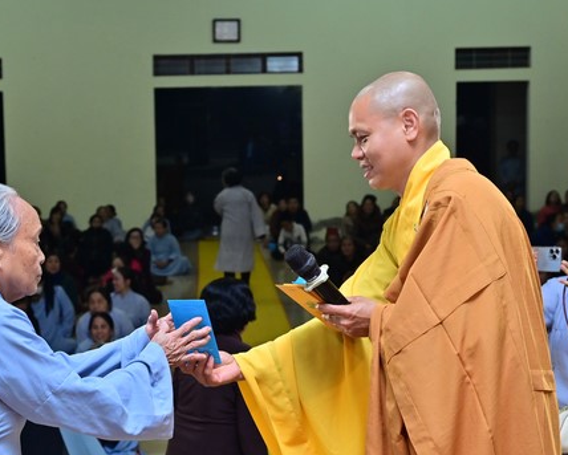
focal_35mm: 74
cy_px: 276
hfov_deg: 25.6
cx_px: 186
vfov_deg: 20.7
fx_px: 1245
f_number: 5.6
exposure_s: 1/200
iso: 2000
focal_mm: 52
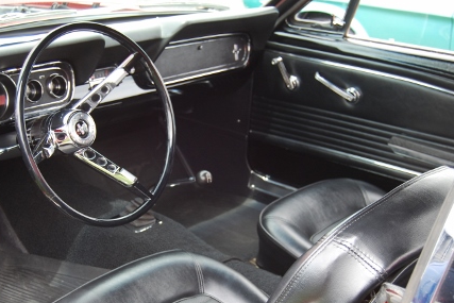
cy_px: 204
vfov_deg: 21.5
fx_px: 795
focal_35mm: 63
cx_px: 173
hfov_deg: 31.8
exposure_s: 1/80
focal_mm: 28
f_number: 4.5
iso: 200
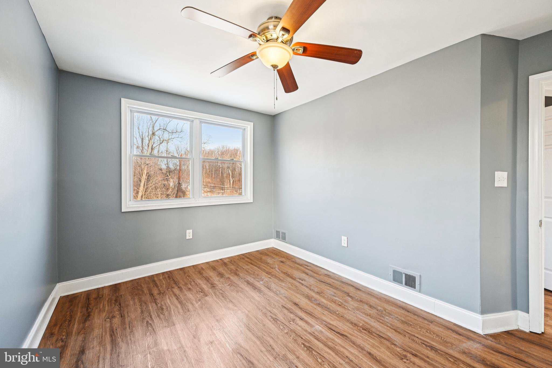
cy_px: 184
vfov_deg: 81.2
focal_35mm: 14
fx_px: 215
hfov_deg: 104.3
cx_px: 276
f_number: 8
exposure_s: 1/15
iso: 180
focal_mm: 14
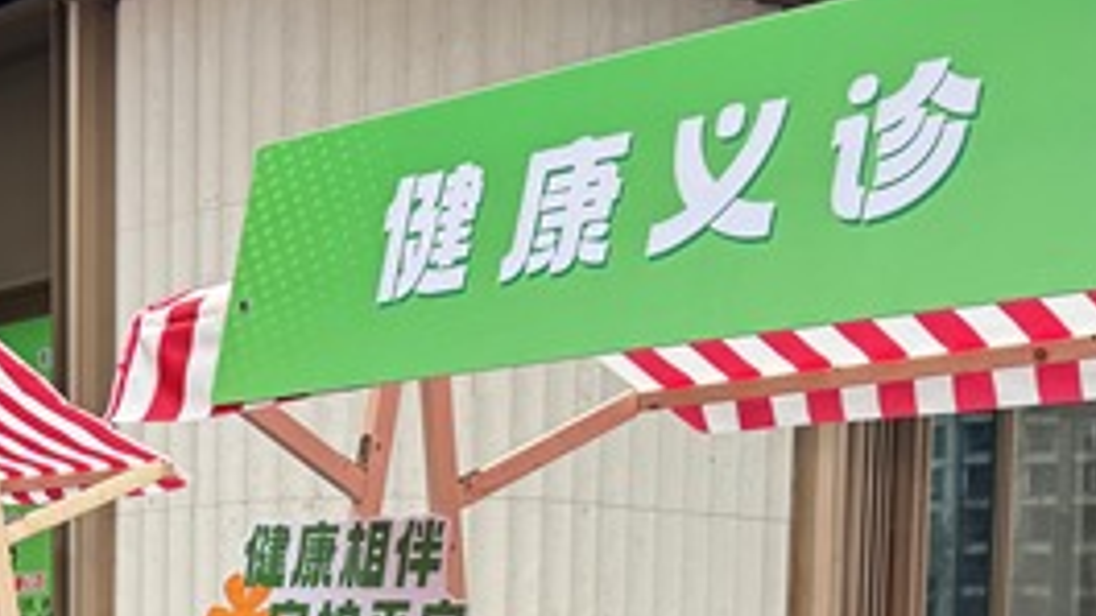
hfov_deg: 26.3
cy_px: 876
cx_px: 186
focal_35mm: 79
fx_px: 2296
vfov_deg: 14.4
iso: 80
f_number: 1.78
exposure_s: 1/615
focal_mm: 6.76
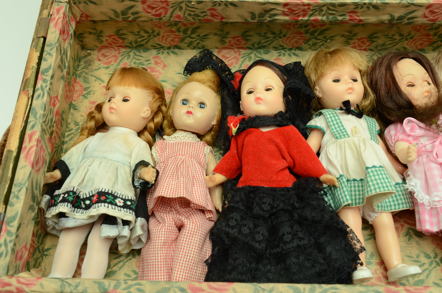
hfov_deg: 49.6
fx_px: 478
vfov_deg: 34.1
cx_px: 221
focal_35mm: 39
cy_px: 146
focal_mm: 26
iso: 200
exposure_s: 1/100
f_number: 10
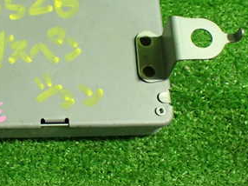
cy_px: 50
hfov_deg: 30.2
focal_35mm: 63
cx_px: 62
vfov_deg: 23.1
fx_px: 451
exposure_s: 1/100
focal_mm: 5.4
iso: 800
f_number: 2.3
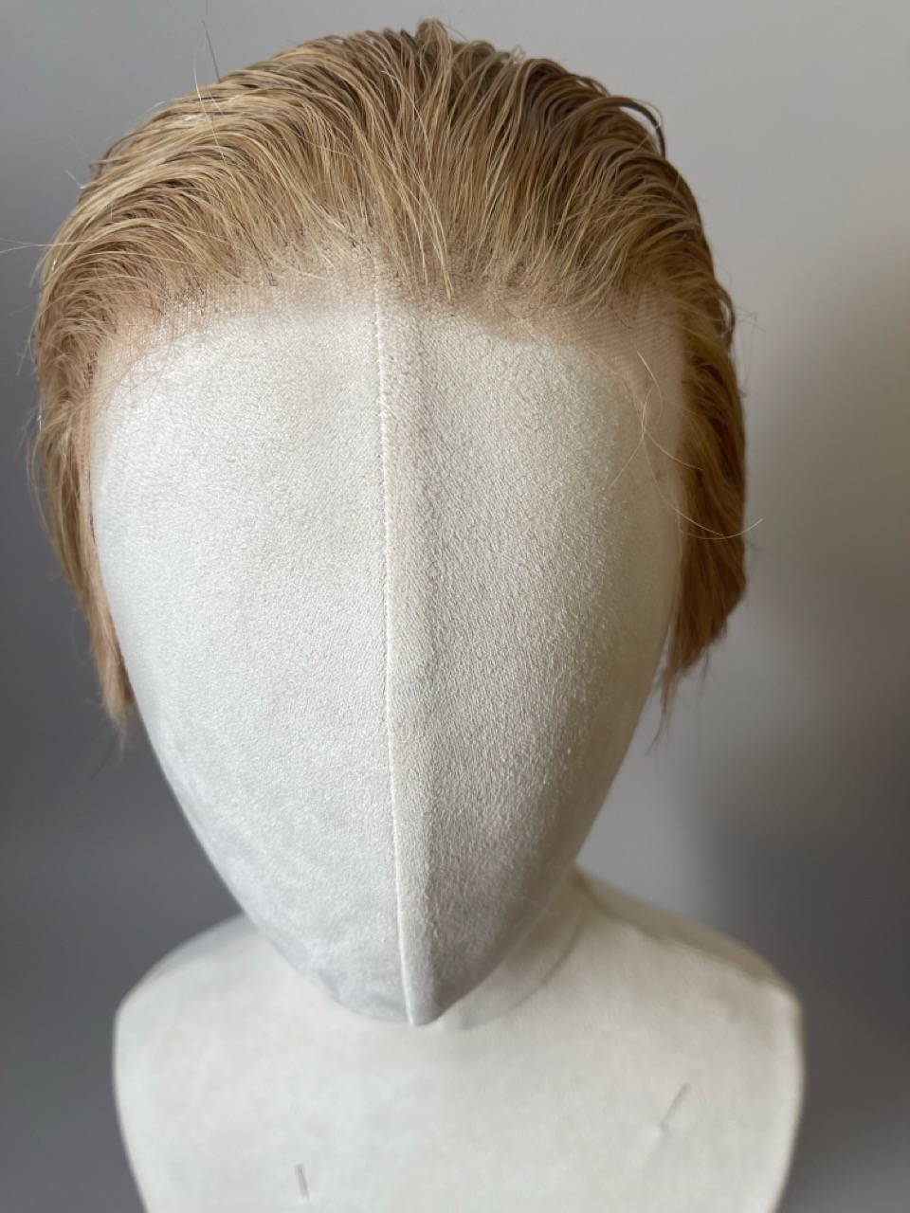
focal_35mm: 25
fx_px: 876
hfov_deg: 54.9
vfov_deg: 69.4
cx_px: 455
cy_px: 606
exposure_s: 1/141
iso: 32
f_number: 1.6
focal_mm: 5.1
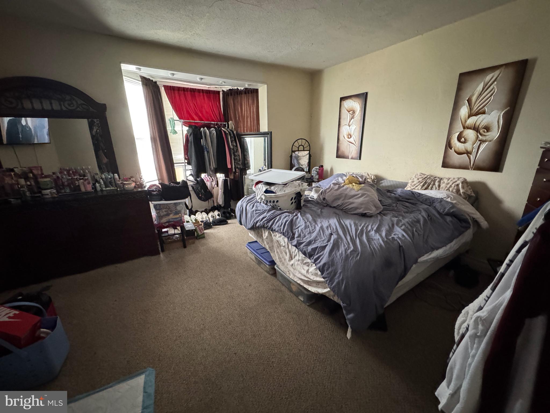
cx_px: 275
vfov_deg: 85.7
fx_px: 222
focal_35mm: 14
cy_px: 206
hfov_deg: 102.1
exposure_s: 1/60
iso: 1250
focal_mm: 2.22
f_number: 2.2
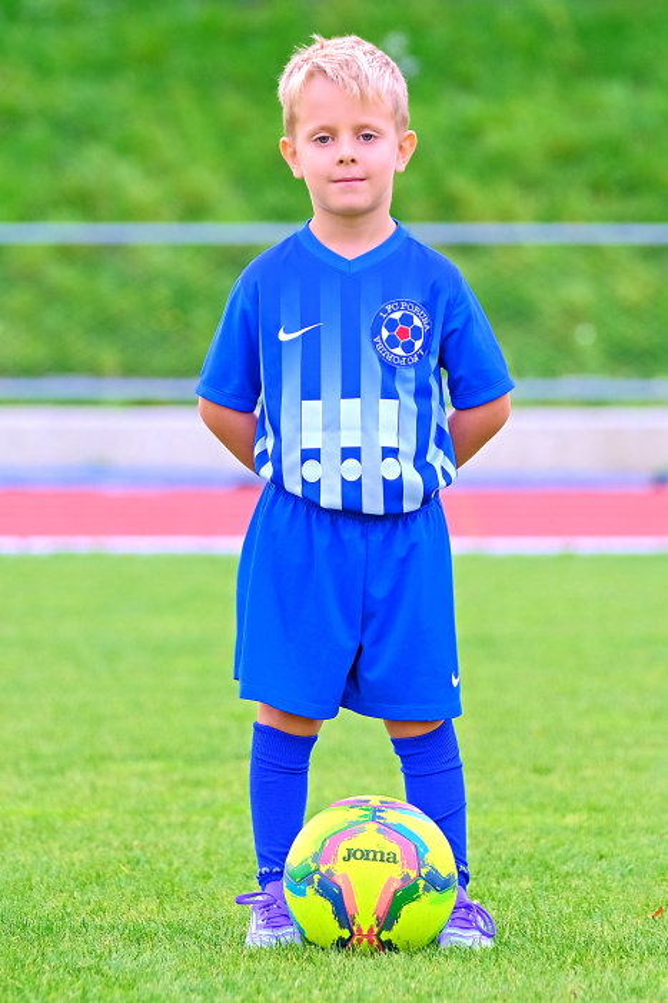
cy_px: 502
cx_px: 334
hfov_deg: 8.3
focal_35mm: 166
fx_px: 4622
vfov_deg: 12.4
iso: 320
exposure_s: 1/240
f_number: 2.8
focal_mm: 110.6
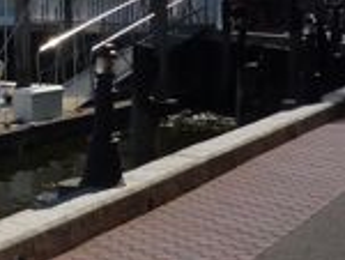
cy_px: 0
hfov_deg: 14.1
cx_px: -214
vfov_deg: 11.5
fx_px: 1278
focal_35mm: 128
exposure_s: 1/500
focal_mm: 5.2
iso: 100
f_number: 5.6
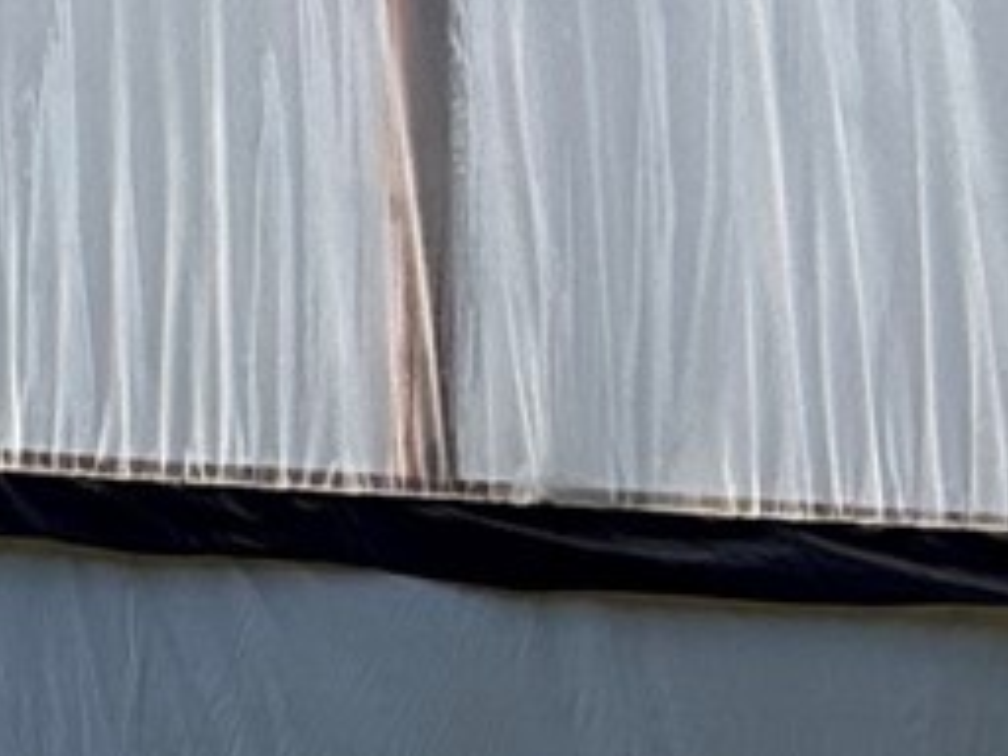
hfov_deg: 13.4
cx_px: -1469
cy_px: 437
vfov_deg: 14.1
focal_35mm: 105
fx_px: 3058
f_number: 2.2
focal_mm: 2.22
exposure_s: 1/841
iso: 20
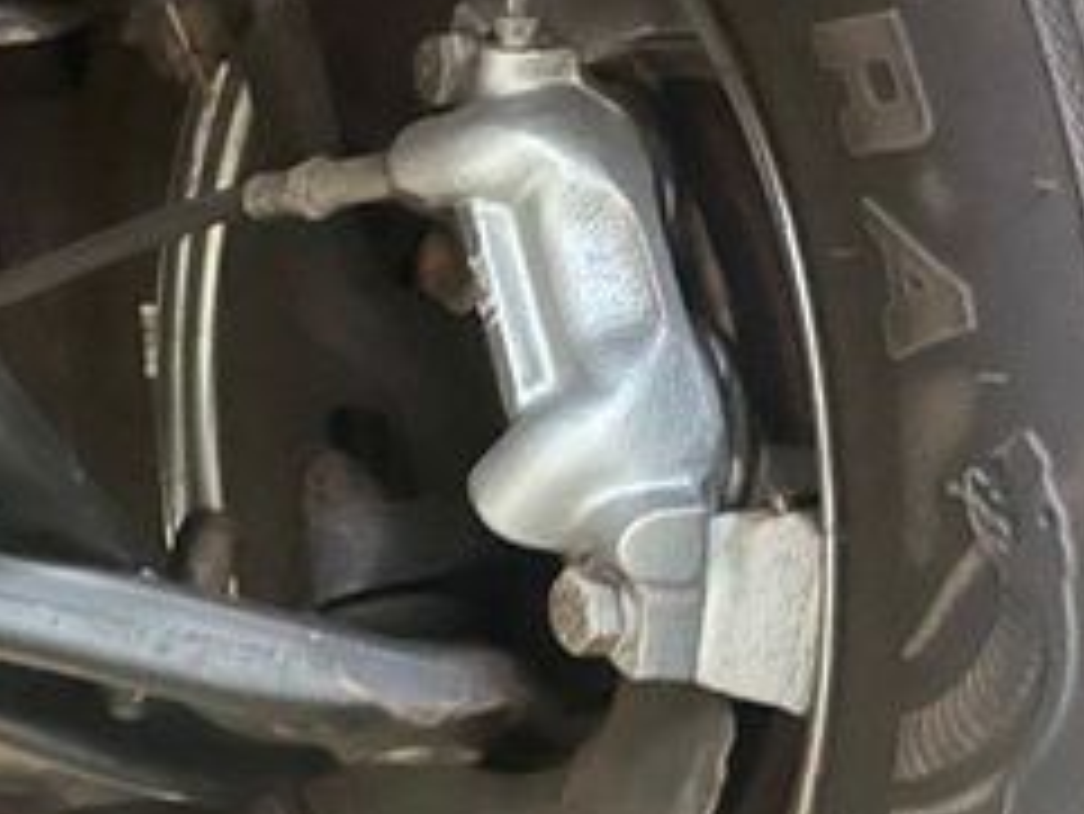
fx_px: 2162
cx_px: -301
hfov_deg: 24.7
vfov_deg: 21.3
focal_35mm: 69
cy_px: 342
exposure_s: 1/12
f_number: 1.6
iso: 400
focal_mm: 4.2
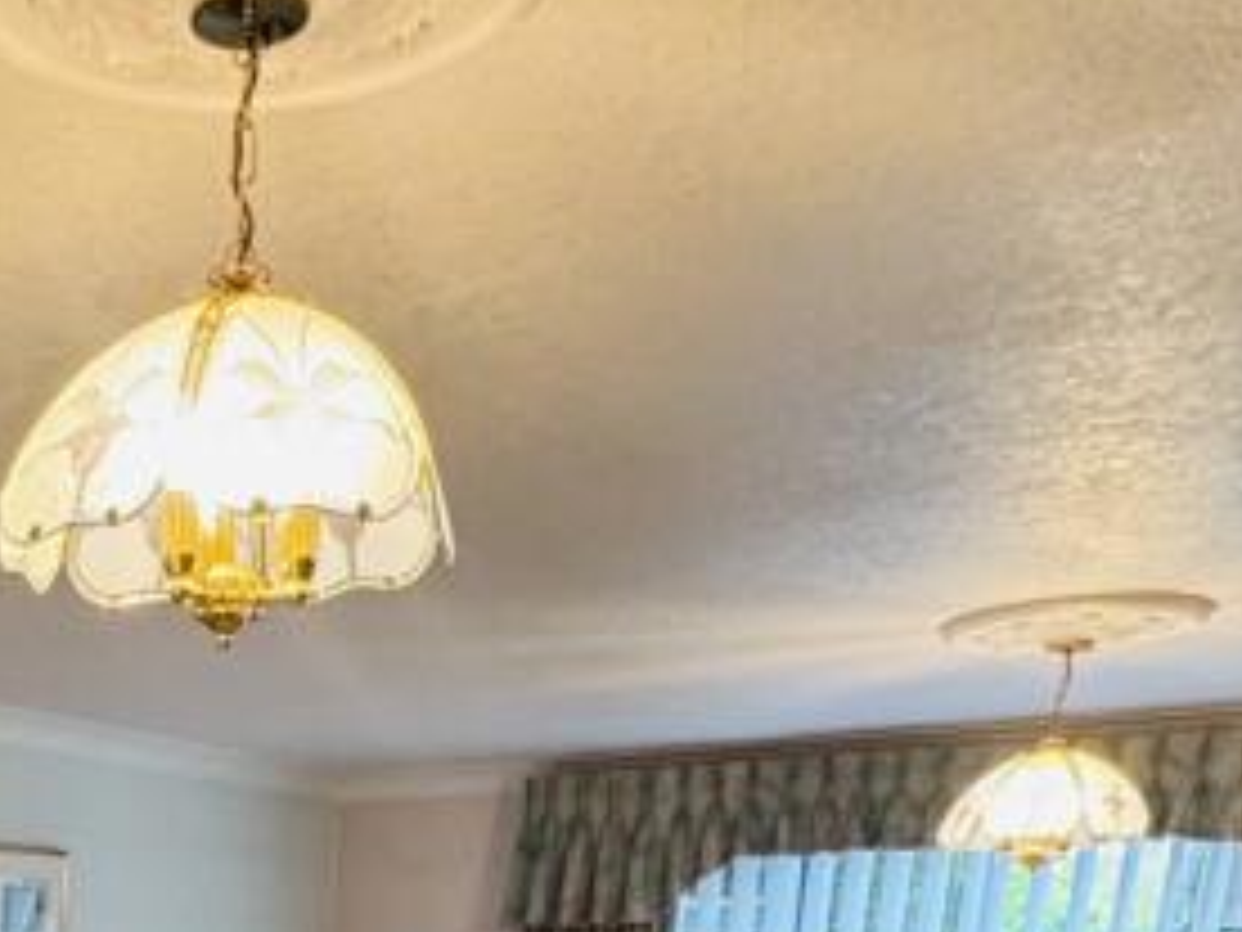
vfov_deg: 21.9
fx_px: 1866
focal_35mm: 52
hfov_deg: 32.8
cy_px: 1499
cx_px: -86
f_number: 2.2
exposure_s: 1/50
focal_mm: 2.22
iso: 250
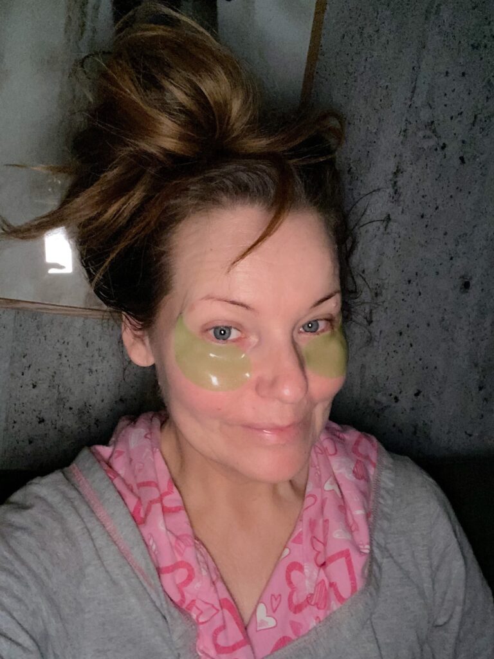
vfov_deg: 60.0
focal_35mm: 30
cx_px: 247
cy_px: 330
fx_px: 571
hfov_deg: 46.8
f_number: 2.2
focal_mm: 2.71
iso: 320
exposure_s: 1/18
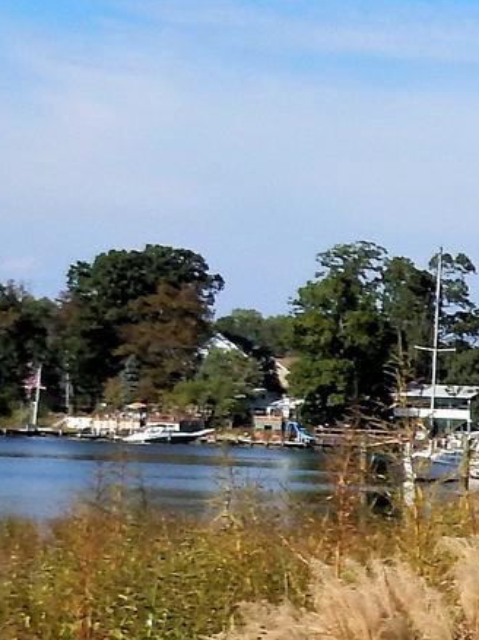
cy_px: 606
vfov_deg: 16.6
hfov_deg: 10.1
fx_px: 2161
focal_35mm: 117
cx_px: 1342
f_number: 3.7
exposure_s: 1/1600
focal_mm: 4.5
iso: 125
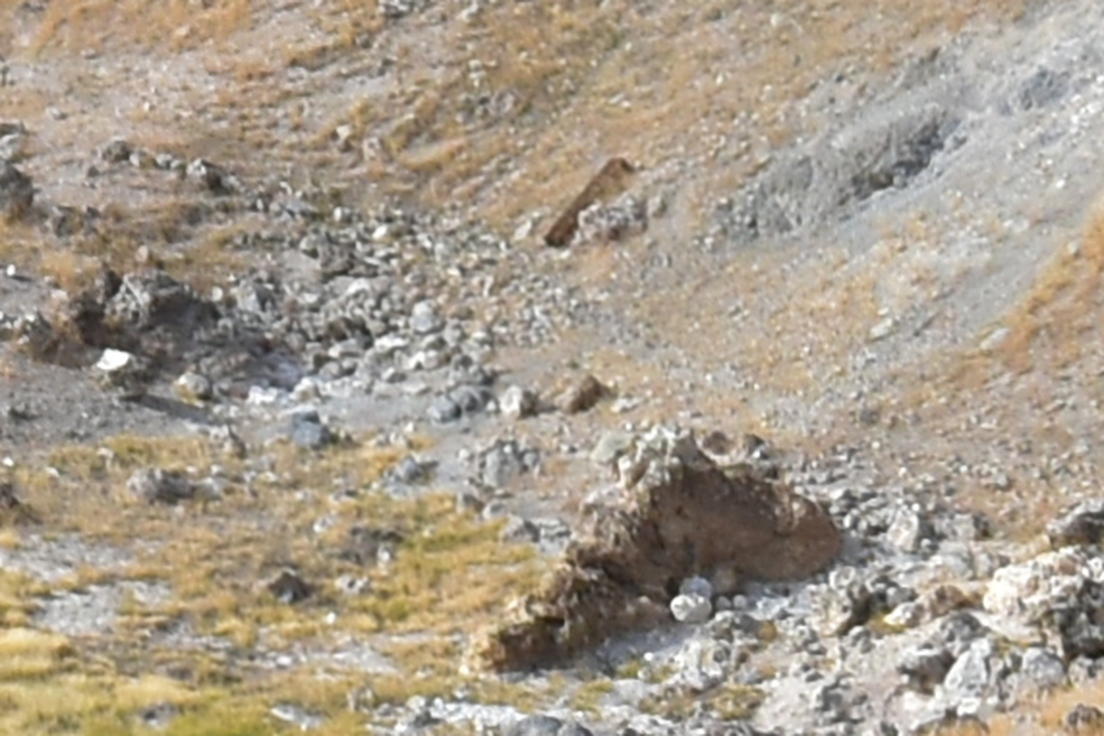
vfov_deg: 3.6
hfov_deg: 5.3
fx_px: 11224
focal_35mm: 366
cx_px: -2049
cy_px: -1648
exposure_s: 1/400
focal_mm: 31
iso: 400
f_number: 11
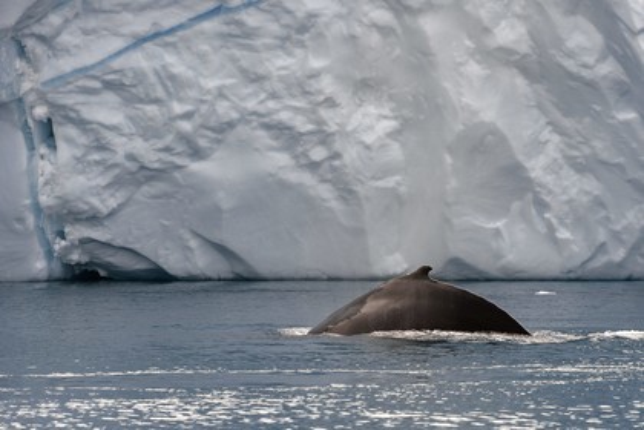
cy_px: 215
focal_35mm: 280
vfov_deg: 4.9
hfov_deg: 7.4
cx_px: 322
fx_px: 5008
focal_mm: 280
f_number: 5.6
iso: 400
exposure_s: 1/800
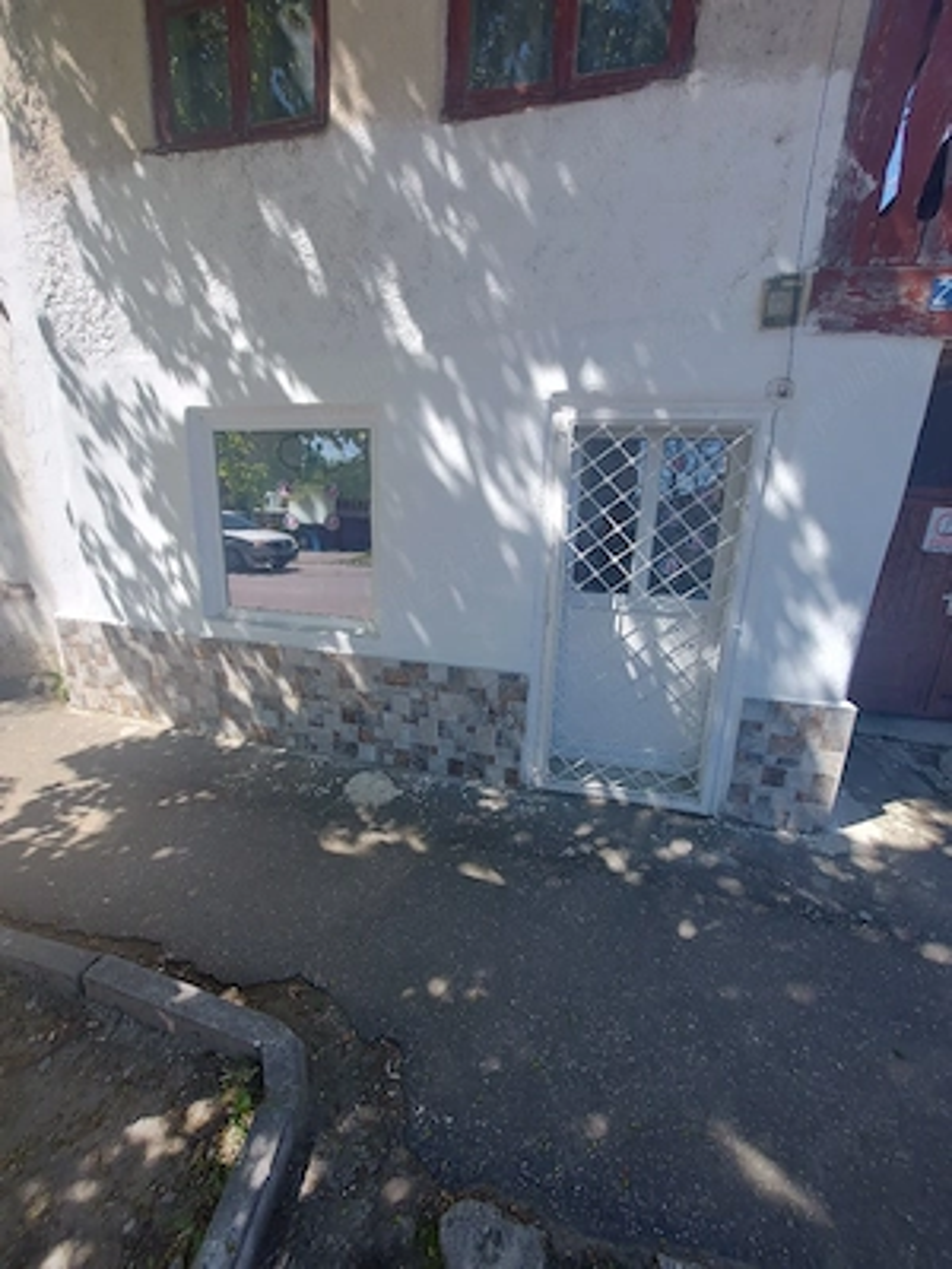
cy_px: 634
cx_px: 476
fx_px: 477
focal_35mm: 13
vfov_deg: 106.2
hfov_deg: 89.9
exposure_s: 1/588
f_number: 2.2
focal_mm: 1.74
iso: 50
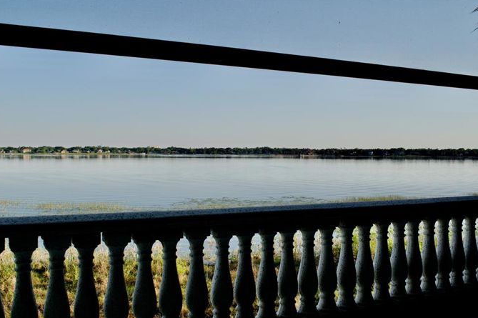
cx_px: 245
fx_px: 524
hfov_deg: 49.0
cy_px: 164
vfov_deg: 33.7
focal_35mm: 40
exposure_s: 1/250
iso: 100
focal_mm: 25
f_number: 8
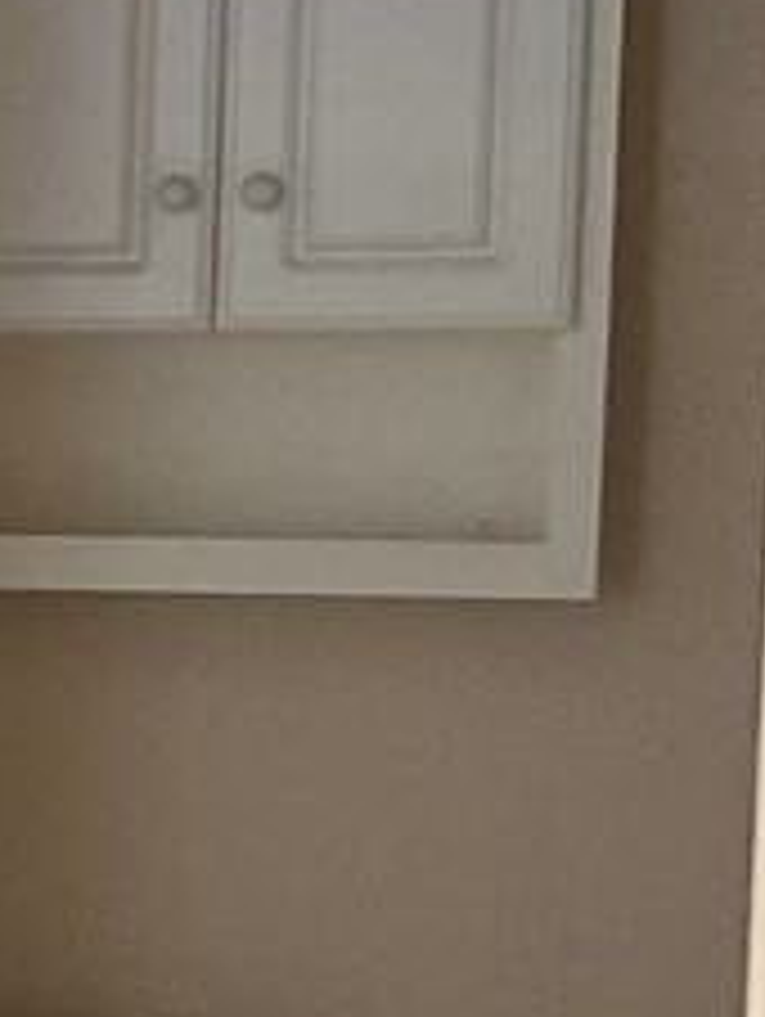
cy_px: 796
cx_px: -947
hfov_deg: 10.1
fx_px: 3853
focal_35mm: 131
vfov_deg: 15.0
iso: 100
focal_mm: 3
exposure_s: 1/60
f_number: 1.8
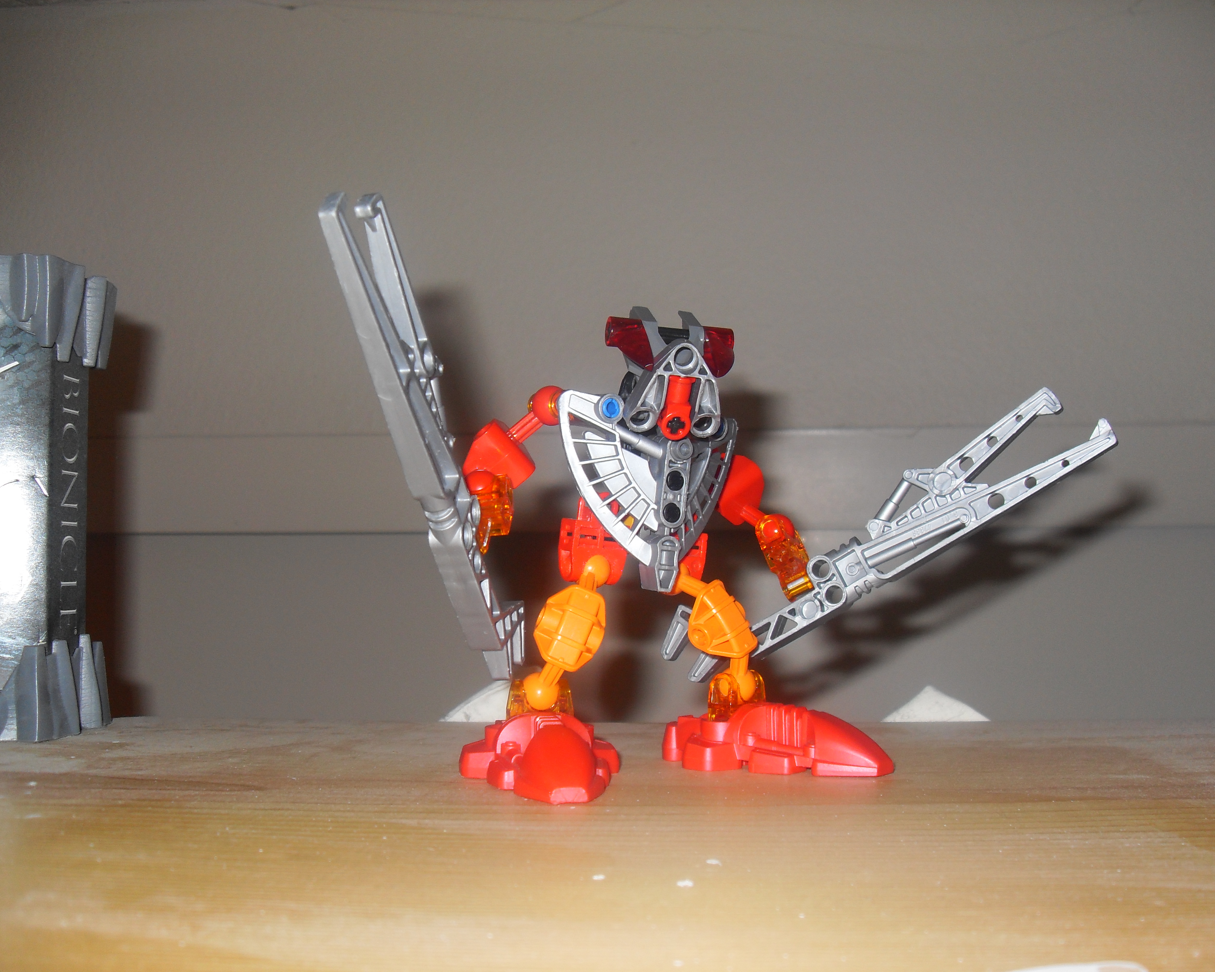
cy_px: 491
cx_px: 645
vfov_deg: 41.2
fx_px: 1294
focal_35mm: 36
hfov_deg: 50.3
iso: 100
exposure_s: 1/45
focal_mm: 6.3
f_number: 2.8
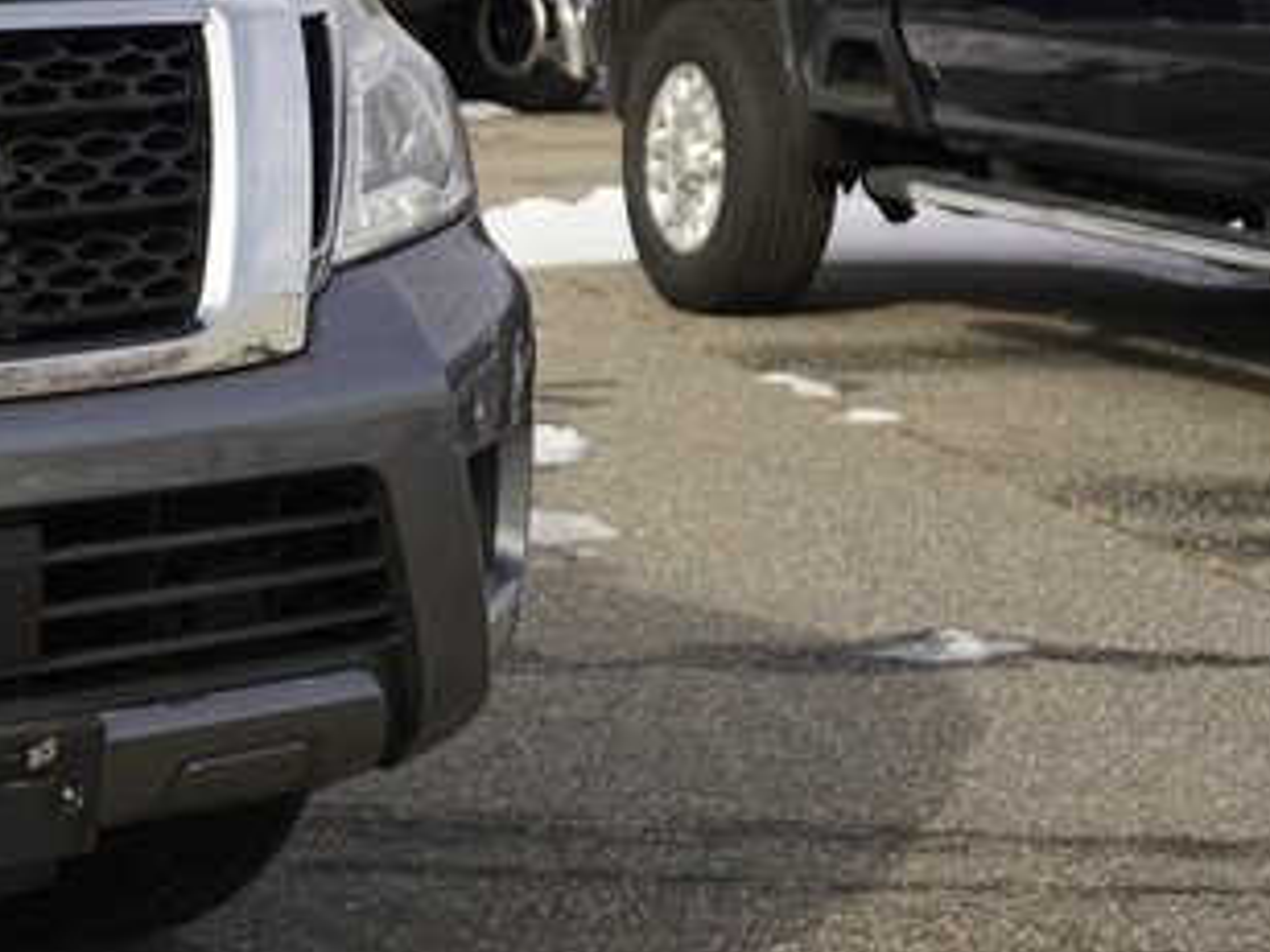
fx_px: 4219
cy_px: 216
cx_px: -709
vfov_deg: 12.8
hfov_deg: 15.6
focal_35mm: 115
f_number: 4
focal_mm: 36
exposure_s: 1/6400
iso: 1250
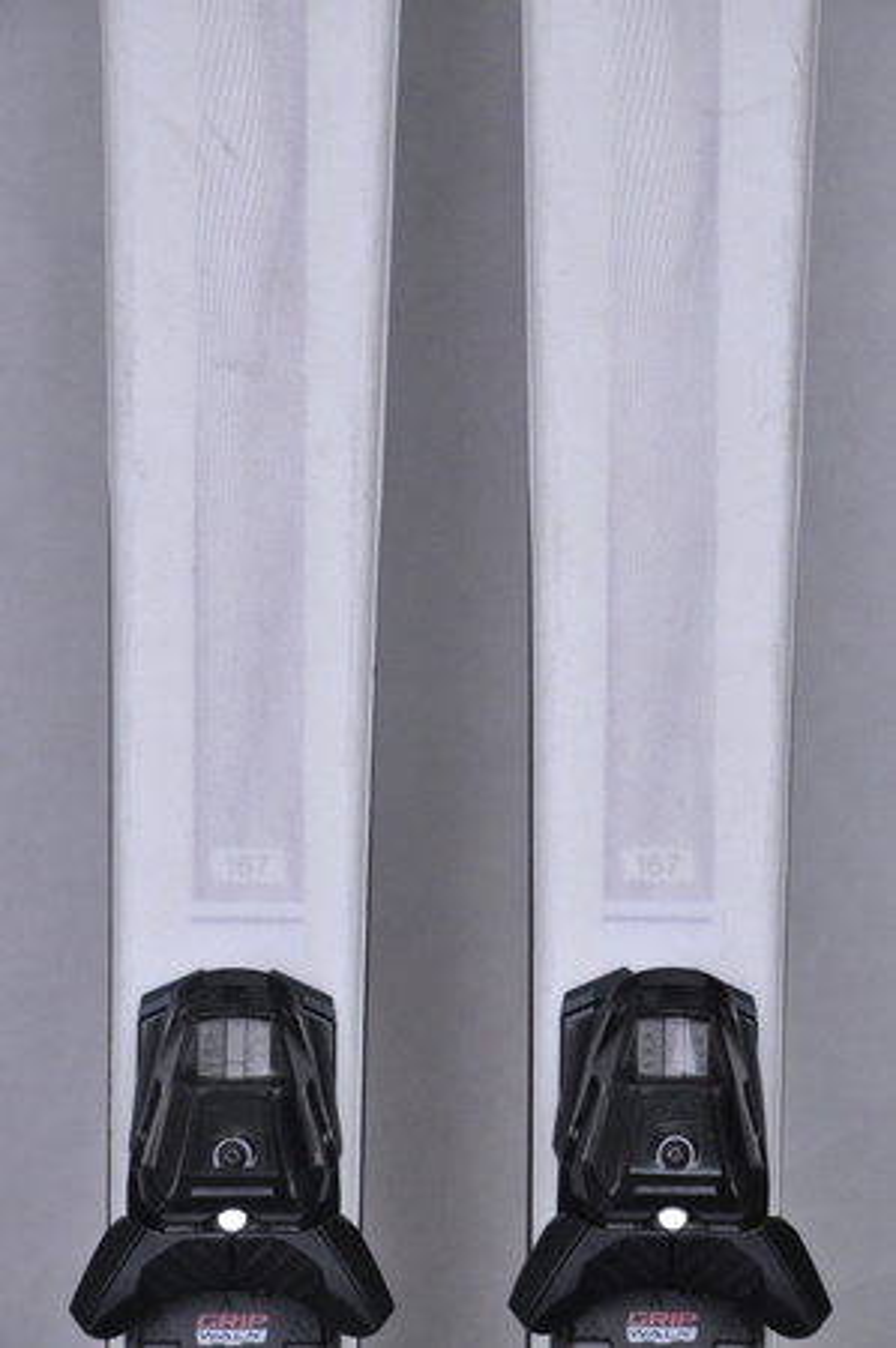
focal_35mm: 158
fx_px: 5893
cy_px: 674
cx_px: 448
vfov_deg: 13.1
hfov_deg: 8.7
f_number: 9.5
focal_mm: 105
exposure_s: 1/125
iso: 3200
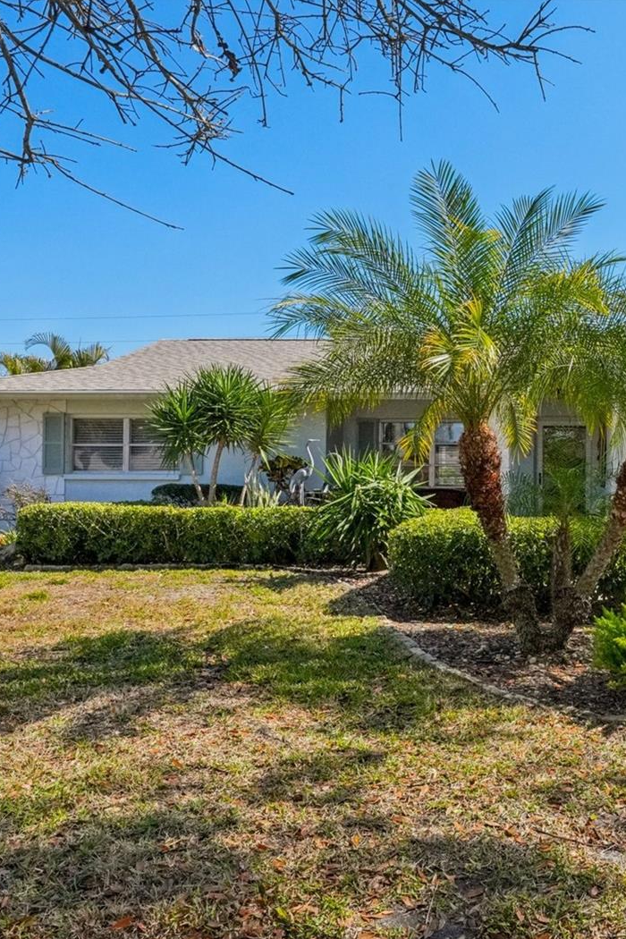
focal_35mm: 32
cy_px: 474
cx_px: 545
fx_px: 835
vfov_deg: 58.7
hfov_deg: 38.7
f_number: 8
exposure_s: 1/2000
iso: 800
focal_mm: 14
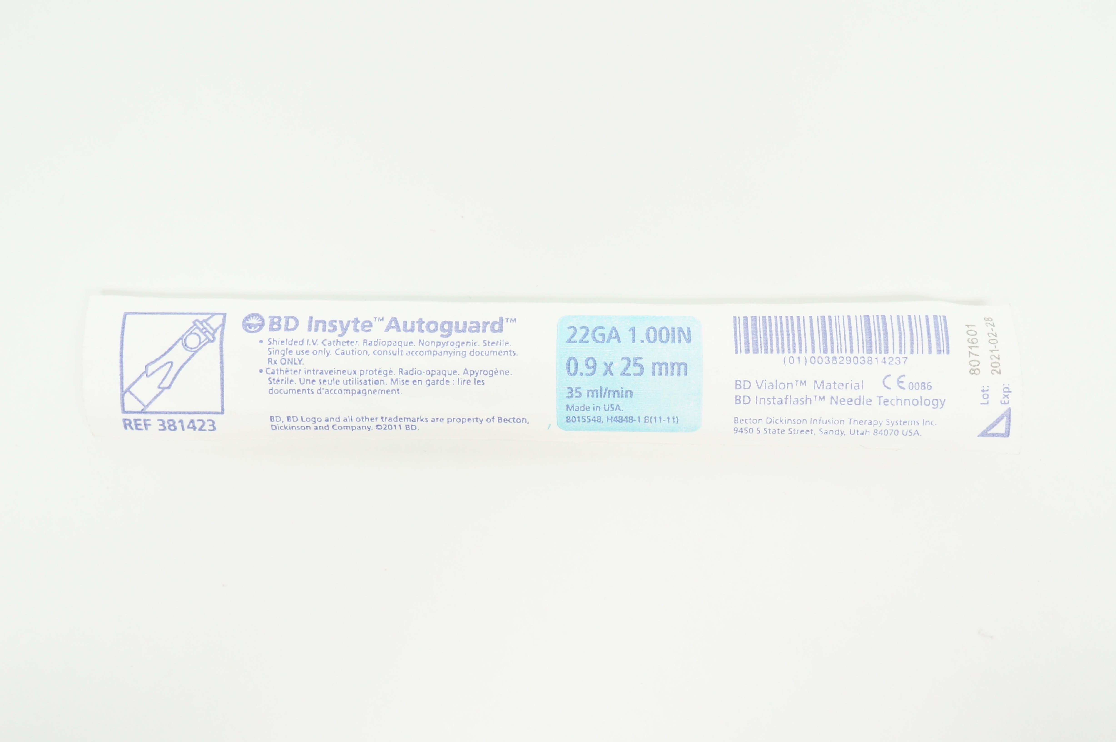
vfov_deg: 32.9
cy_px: 371
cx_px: 558
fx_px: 1254
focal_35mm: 40
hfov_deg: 48.0
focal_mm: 27
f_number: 9
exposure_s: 1/15
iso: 400
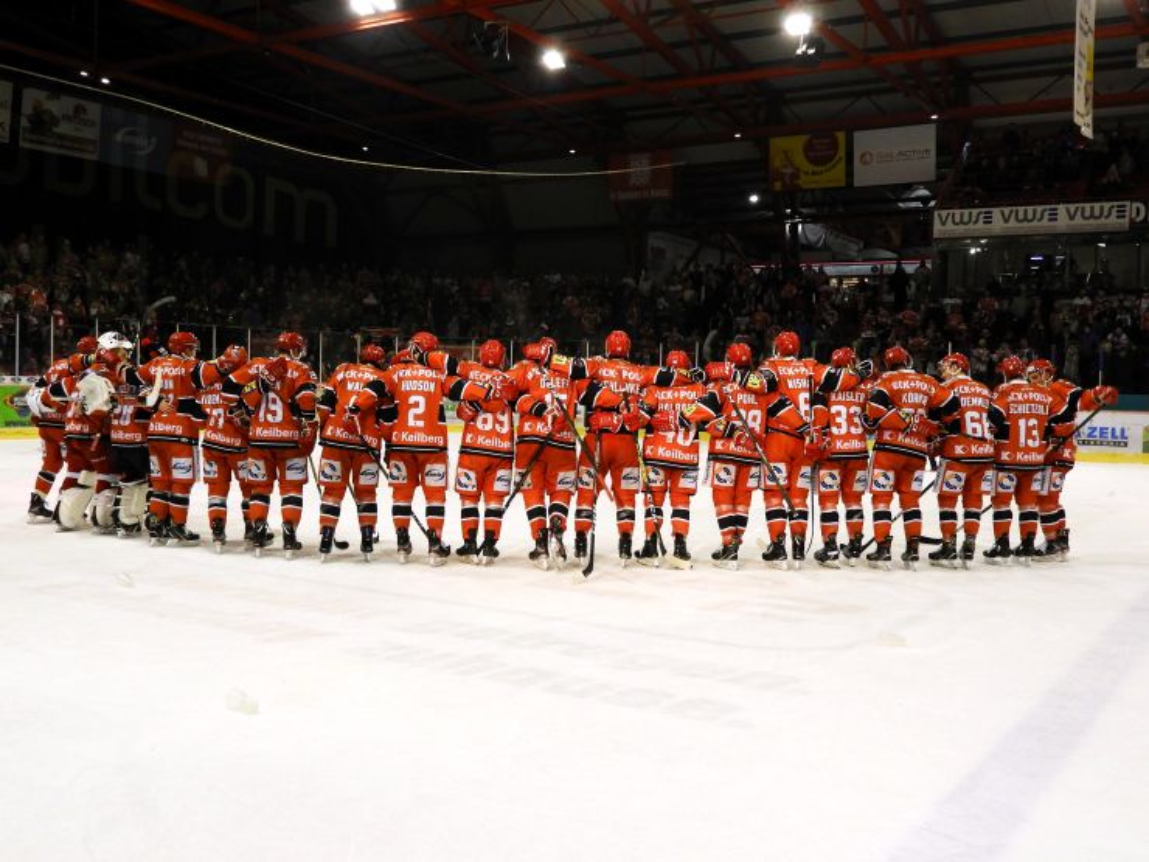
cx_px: 574
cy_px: 431
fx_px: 1162
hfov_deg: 52.6
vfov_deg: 40.7
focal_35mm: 35
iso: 400
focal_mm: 6.3
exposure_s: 1/80
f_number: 3.8
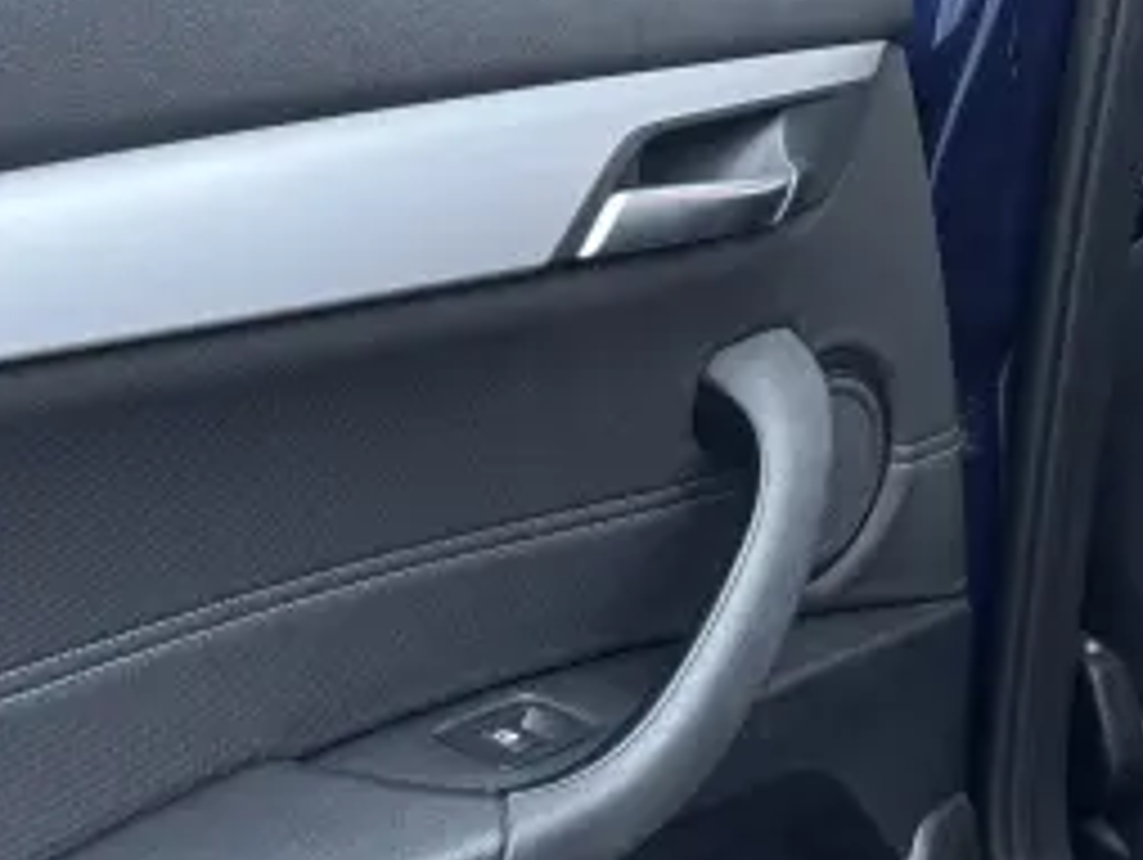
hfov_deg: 28.3
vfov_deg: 21.6
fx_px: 2247
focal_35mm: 68
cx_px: 788
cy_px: 464
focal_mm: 6.76
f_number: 1.78
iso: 200
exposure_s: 1/33
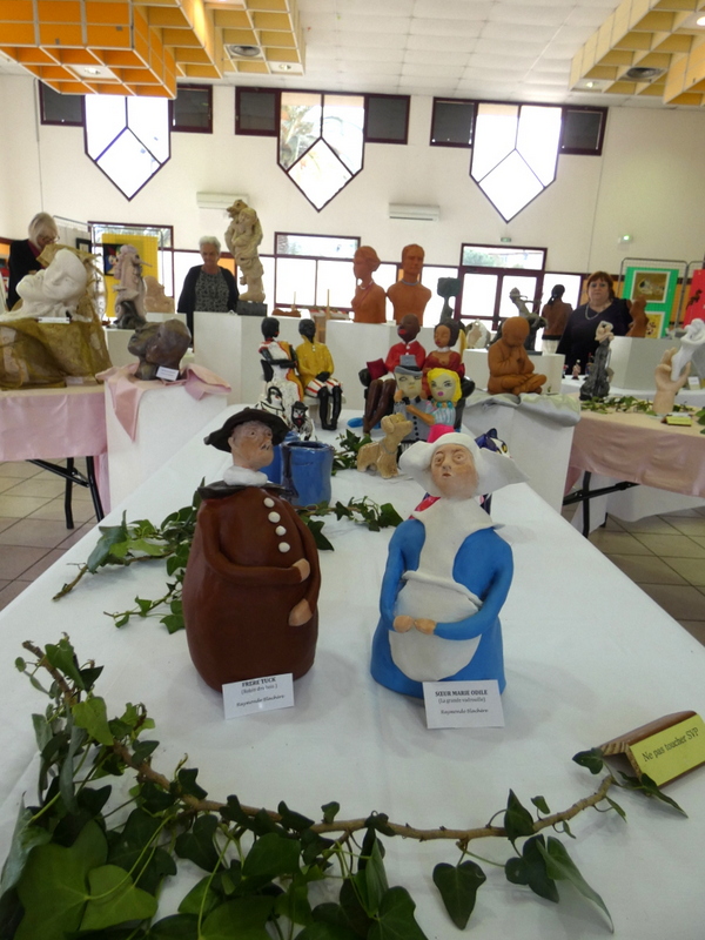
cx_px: 352
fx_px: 543
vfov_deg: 81.7
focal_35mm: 20
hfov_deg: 66.0
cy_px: 470
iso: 100
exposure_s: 1/60
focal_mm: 3.6
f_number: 2.8
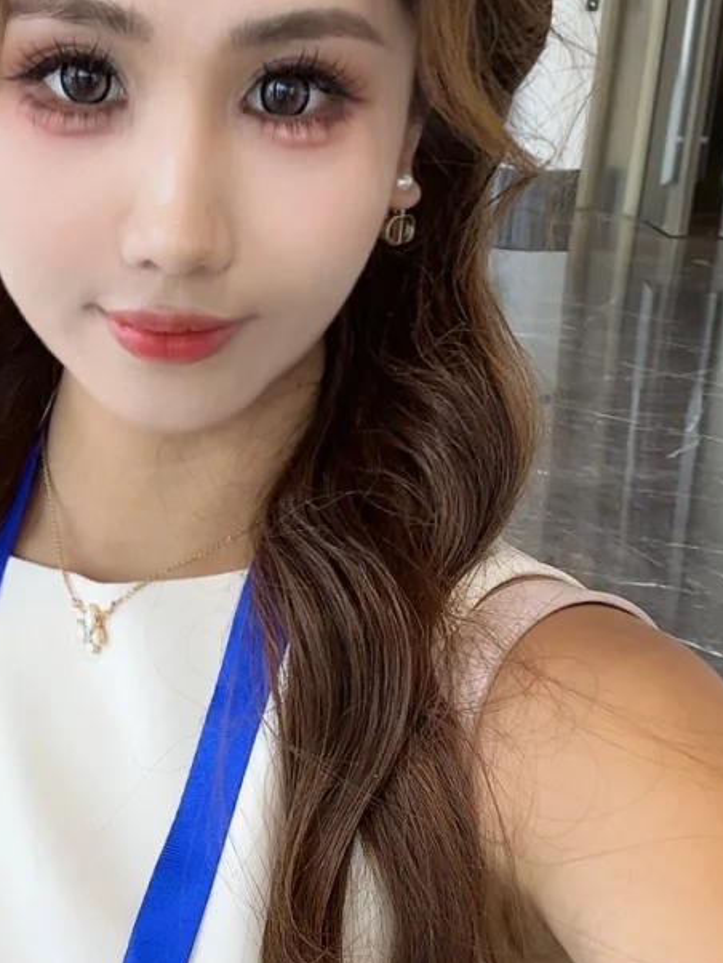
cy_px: 523
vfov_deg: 34.9
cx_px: 250
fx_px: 1531
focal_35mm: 55
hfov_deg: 26.4
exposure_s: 1/76
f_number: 1.9
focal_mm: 2.69
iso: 80
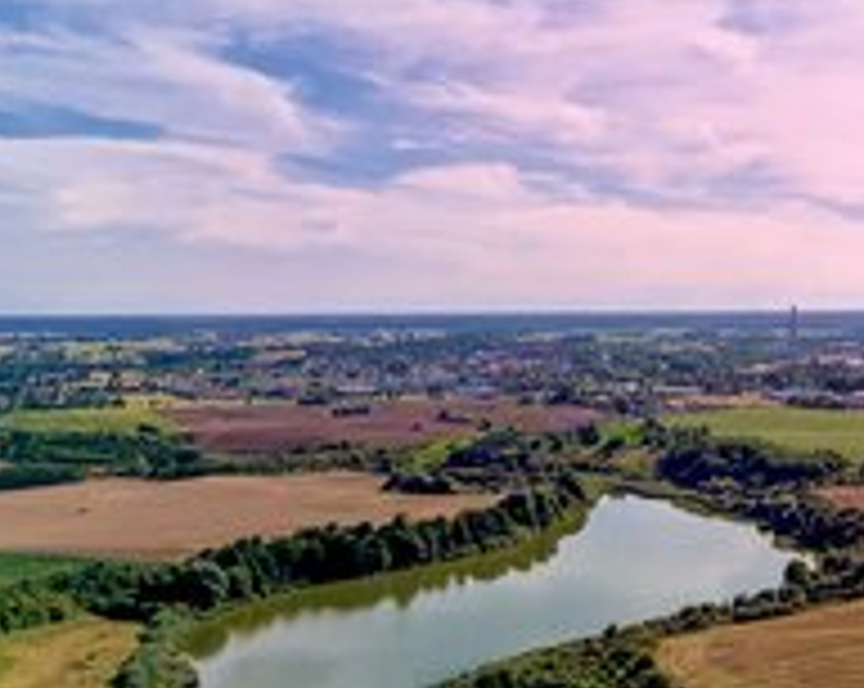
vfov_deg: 27.5
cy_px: 373
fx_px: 1404
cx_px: 666
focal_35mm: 55
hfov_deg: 33.4
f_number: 1.7
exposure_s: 1/5000
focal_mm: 6.72
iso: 130
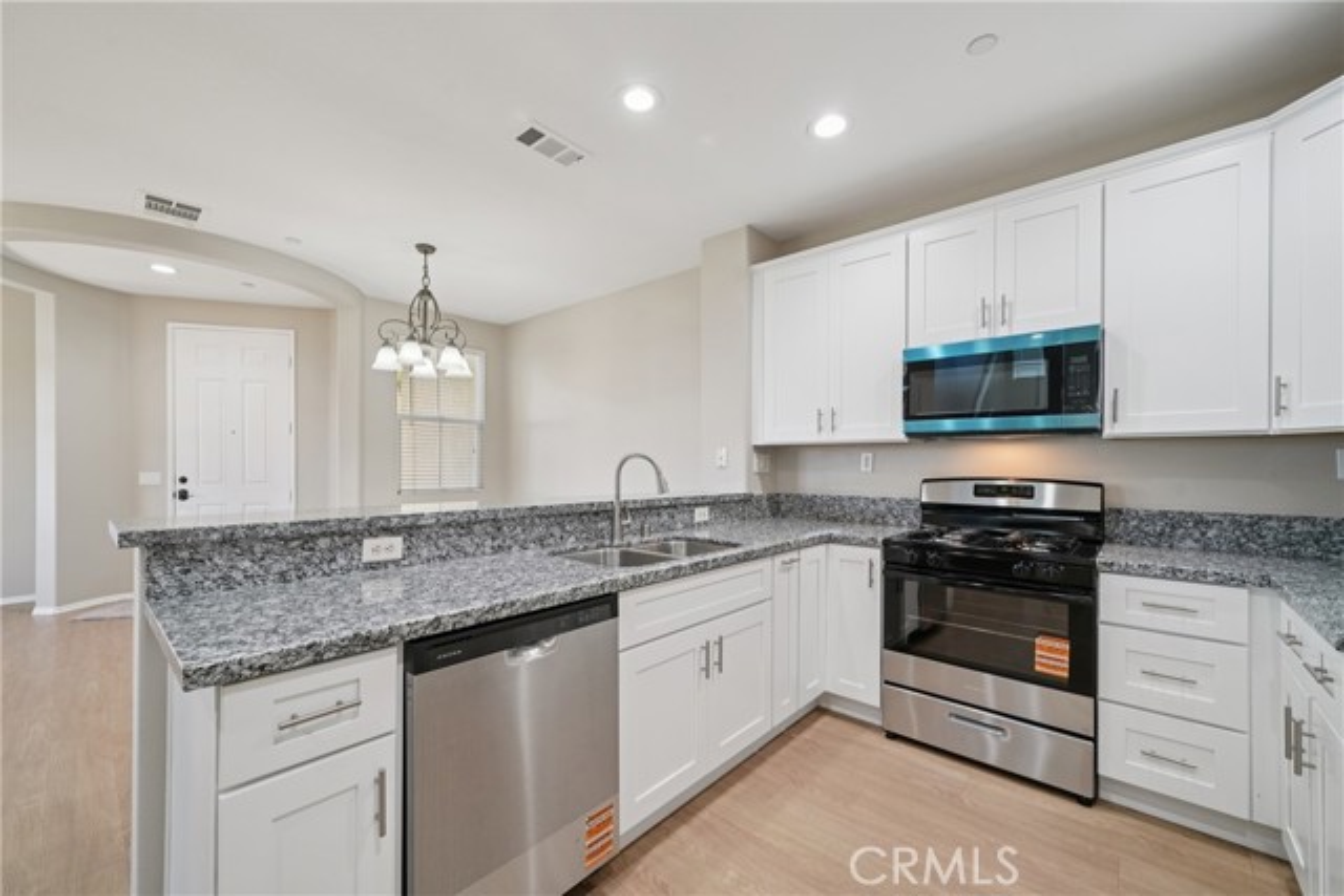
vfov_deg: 81.2
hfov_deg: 104.2
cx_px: 672
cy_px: 448
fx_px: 523
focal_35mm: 14
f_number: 8
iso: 400
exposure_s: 1/20
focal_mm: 14
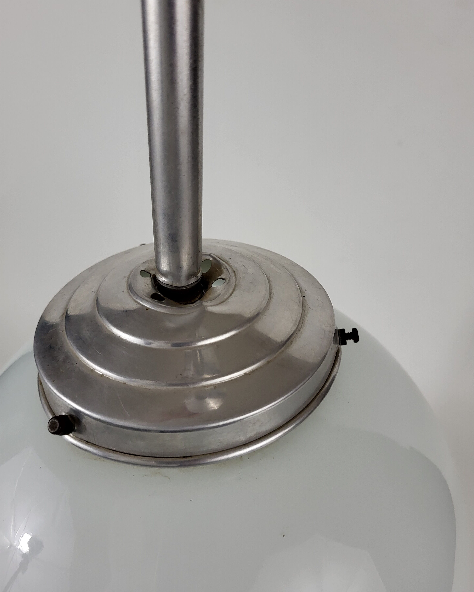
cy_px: 273
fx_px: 491
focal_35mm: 28
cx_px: 230
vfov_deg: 62.1
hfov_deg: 51.5
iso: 160
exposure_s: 1/100
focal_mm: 5.4
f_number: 1.8
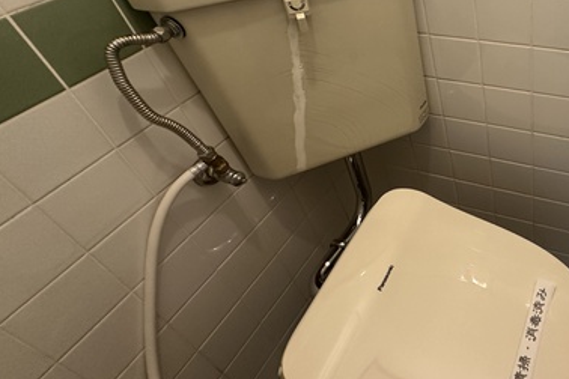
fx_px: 427
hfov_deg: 58.8
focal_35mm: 27
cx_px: 498
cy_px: 100
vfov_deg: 46.4
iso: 250
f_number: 2.2
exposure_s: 1/120
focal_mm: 2.22
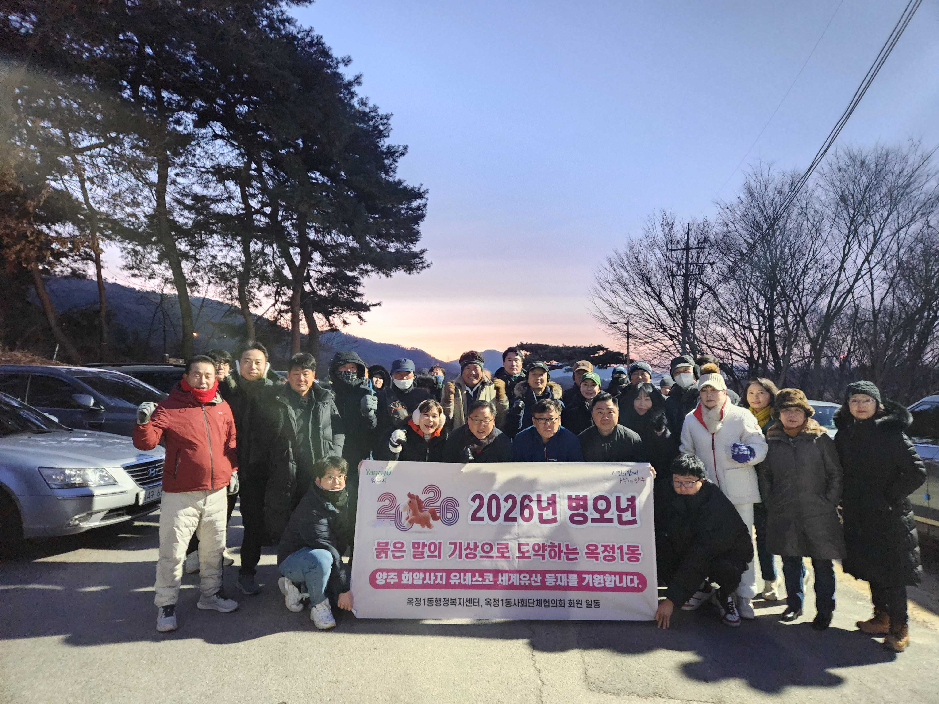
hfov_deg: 73.9
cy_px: 352
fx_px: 624
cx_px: 470
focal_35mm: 23
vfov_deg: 58.9
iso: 3200
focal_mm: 5.4
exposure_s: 1/9.99
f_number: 1.8
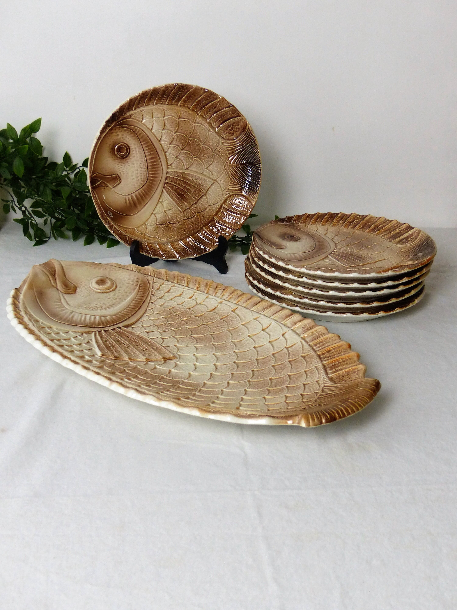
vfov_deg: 34.9
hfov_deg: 26.6
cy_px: 305
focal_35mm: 55
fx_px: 968
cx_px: 228
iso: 250
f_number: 2.8
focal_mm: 9.4
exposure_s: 1/60
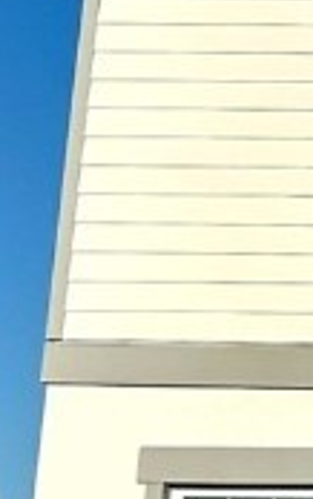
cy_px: 278
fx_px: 2044
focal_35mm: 150
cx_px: 1192
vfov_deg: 13.9
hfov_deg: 7.0
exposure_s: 1/18519
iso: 80
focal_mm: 6.86
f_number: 1.78
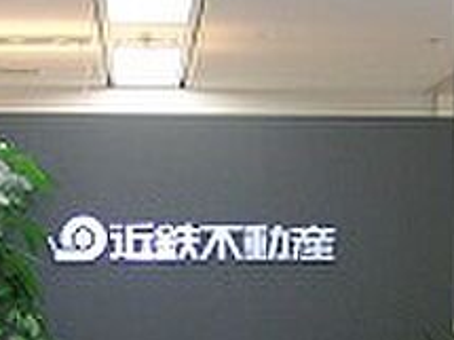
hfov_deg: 17.9
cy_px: 420
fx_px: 1442
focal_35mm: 110
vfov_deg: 13.1
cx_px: 192
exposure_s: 1/60
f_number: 3.6
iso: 400
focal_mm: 6.42
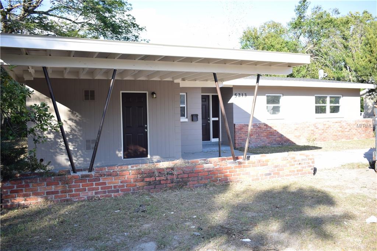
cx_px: 188
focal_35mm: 32
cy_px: 126
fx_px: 330
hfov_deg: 59.5
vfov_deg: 41.7
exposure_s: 1/400
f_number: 3.8
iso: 250
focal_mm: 21
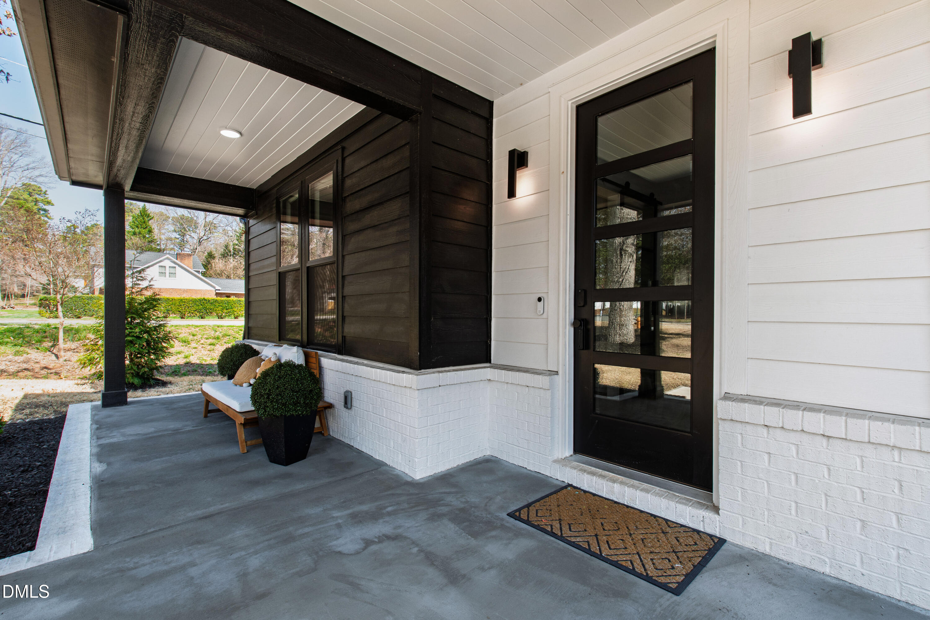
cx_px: 465
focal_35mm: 15
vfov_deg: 77.3
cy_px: 310
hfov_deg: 100.4
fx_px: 387
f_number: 8
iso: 100
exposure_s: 1/50
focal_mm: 10
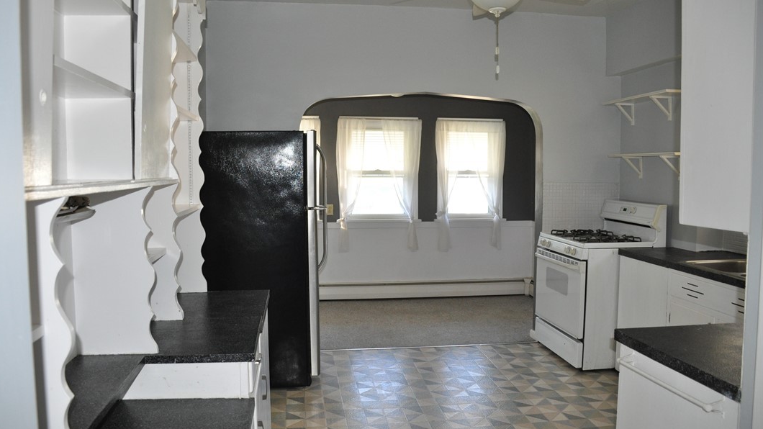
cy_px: 202
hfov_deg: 66.1
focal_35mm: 29
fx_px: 587
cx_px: 372
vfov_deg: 40.2
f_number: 3.5
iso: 800
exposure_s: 1/60
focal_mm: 18
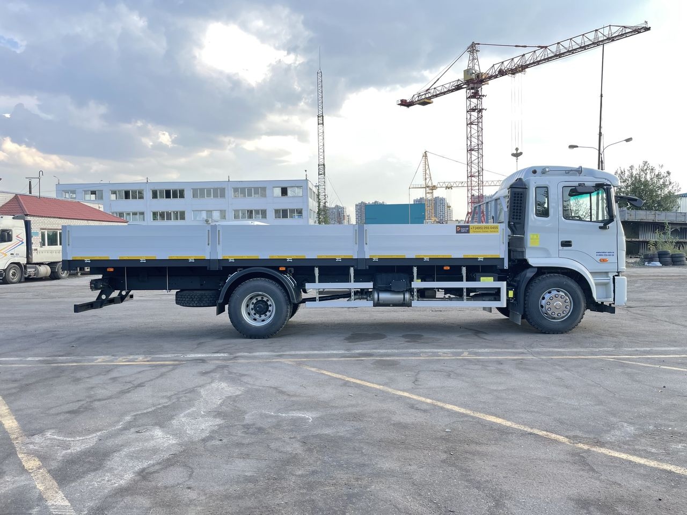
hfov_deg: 67.3
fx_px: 516
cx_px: 344
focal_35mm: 26
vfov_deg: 53.1
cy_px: 258
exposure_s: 1/205
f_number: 1.6
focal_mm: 4.2
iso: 40
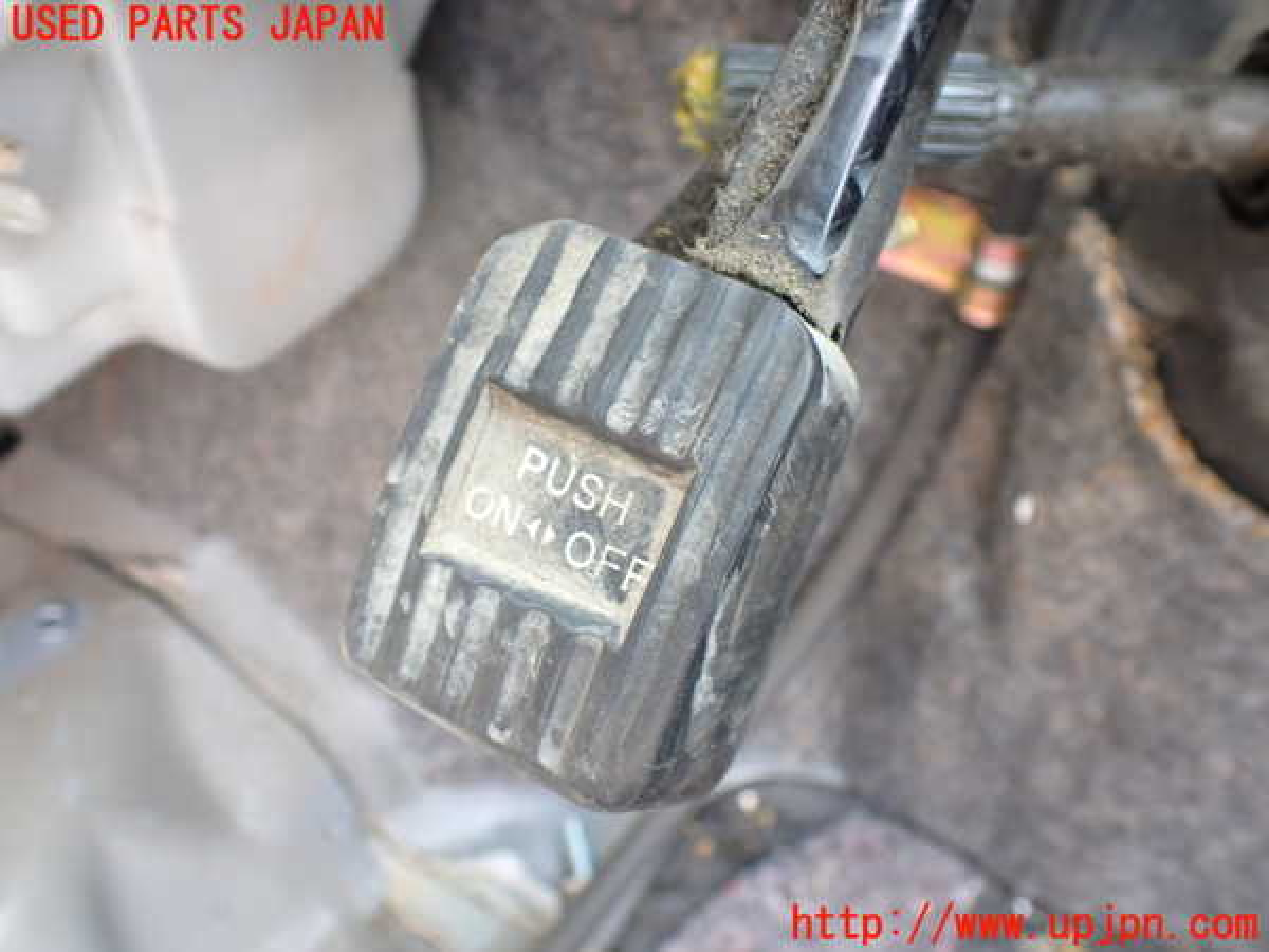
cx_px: 634
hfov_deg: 60.0
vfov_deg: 46.8
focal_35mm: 30
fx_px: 1100
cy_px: 476
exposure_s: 1/125
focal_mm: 5.4
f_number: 2.3
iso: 250
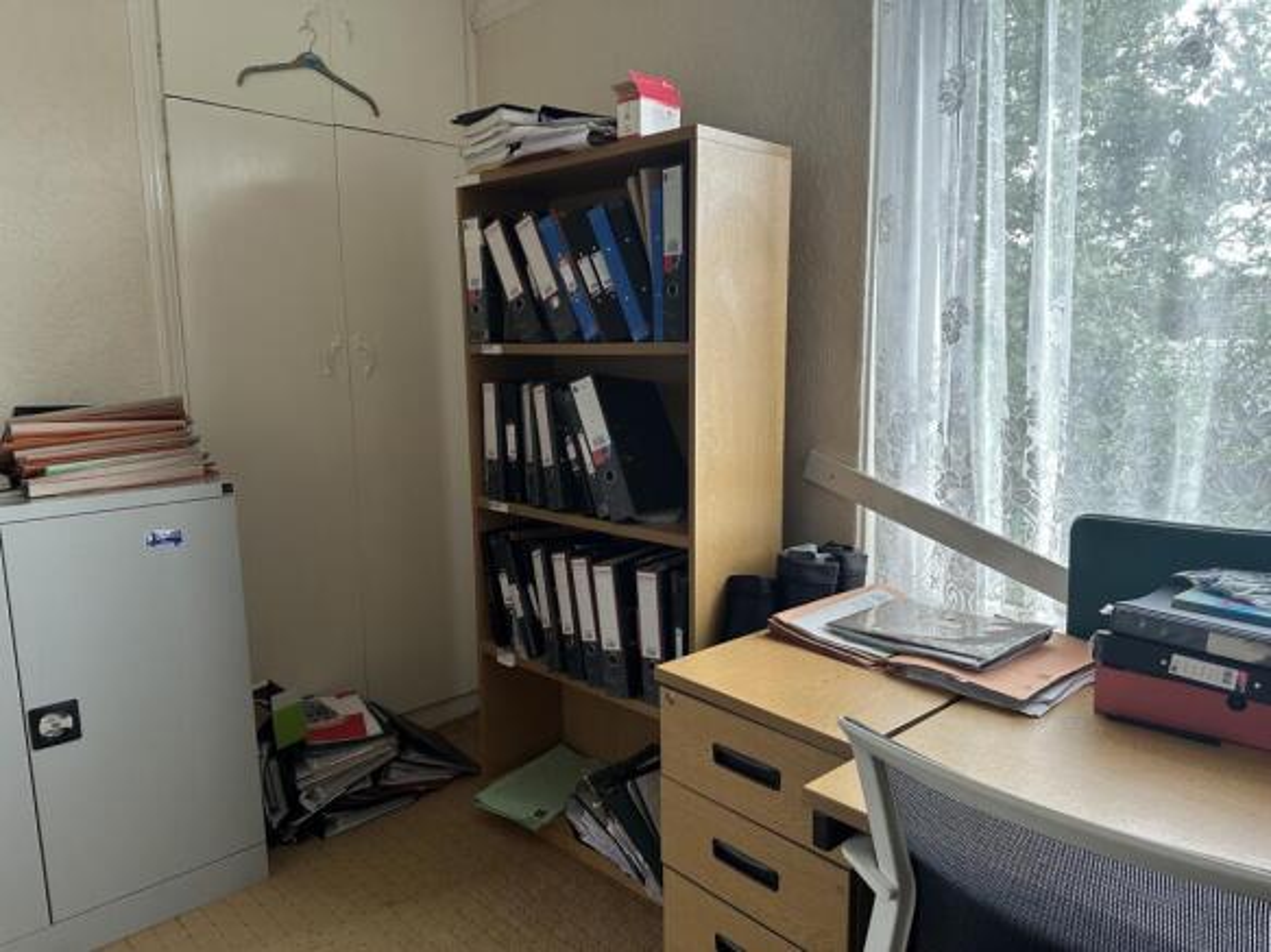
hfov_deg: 71.6
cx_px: 636
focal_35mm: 24
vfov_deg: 56.8
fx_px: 881
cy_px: 476
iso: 125
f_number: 1.78
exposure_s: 1/121
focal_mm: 6.86
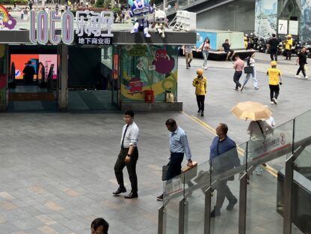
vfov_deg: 20.8
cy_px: 20
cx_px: 73
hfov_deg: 27.7
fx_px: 620
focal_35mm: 69
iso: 32
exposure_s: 1/759
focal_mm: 3.99
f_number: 1.8
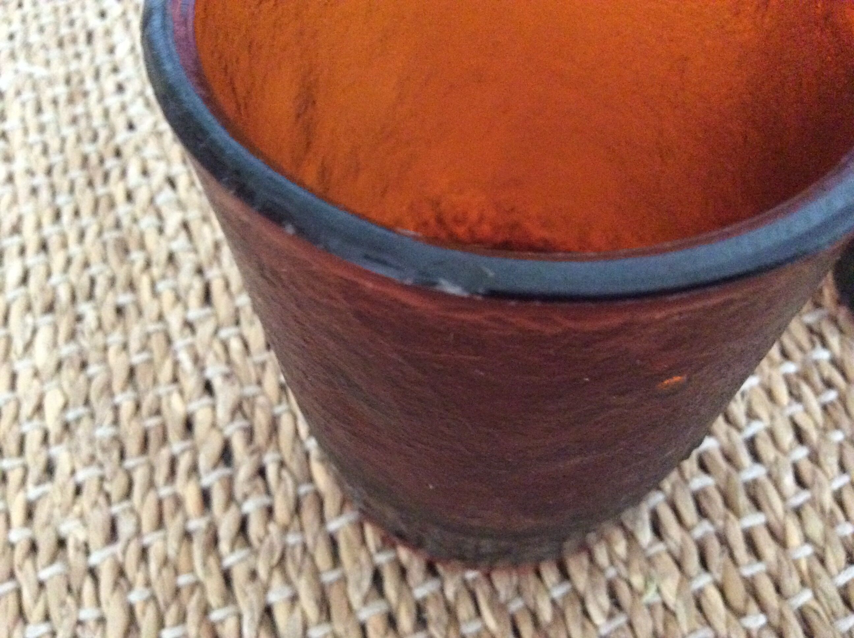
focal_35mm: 32
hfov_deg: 56.9
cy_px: 319
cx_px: 427
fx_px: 788
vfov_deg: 44.1
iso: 640
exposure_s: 1/17
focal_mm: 3.3
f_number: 2.4
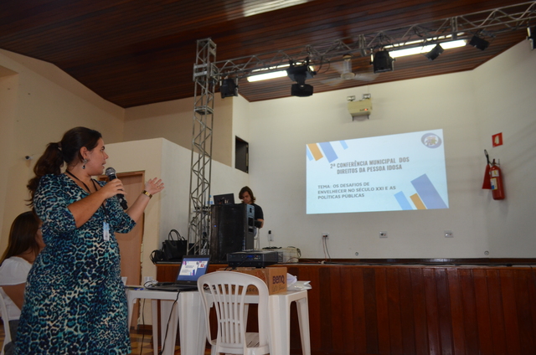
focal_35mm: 27
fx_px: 401
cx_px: 268
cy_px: 178
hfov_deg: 67.5
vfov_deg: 47.7
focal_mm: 18
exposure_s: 1/60
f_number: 3.5
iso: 640
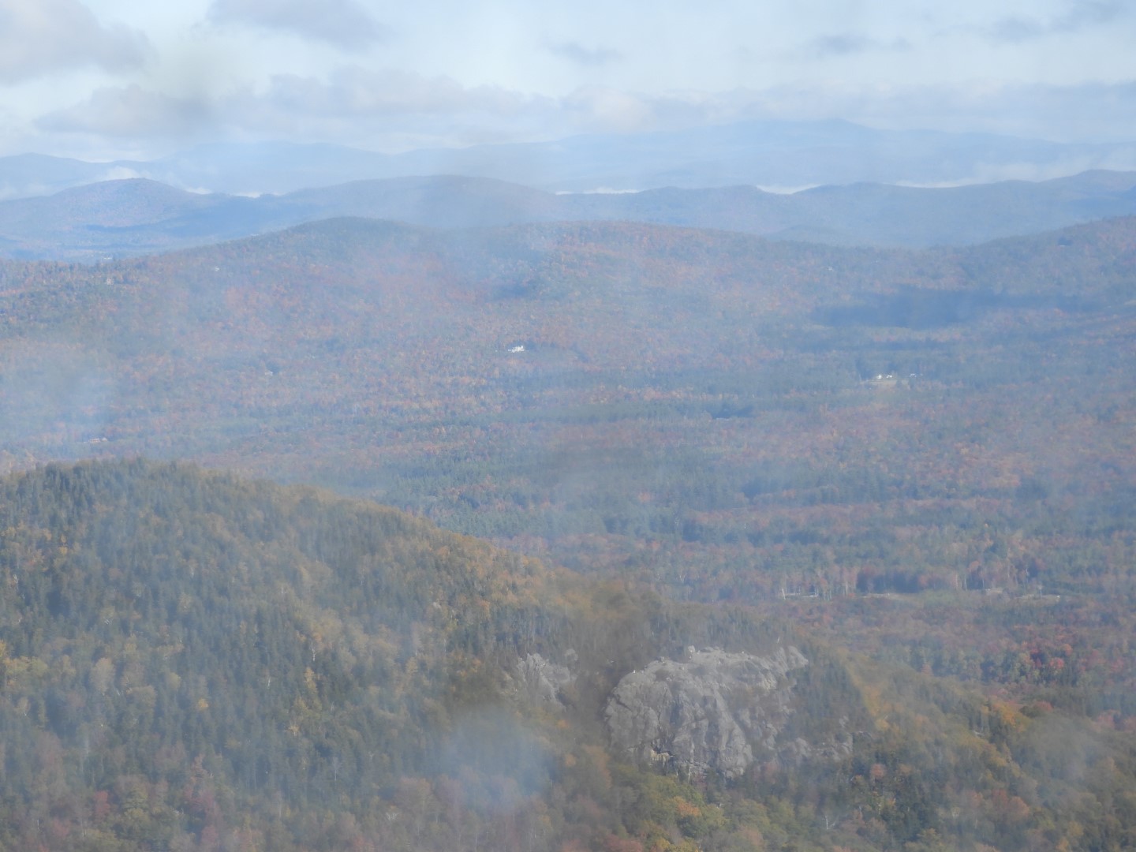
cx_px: 568
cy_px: 426
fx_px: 4923
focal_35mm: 150
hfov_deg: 13.2
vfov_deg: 9.9
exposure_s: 1/400
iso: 100
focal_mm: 26.9
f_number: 5.2
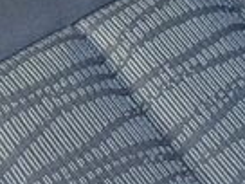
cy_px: -431
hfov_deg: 10.4
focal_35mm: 181
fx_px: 1281
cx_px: 402
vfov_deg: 7.0
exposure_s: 1/60
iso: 400
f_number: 1.78
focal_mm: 6.76
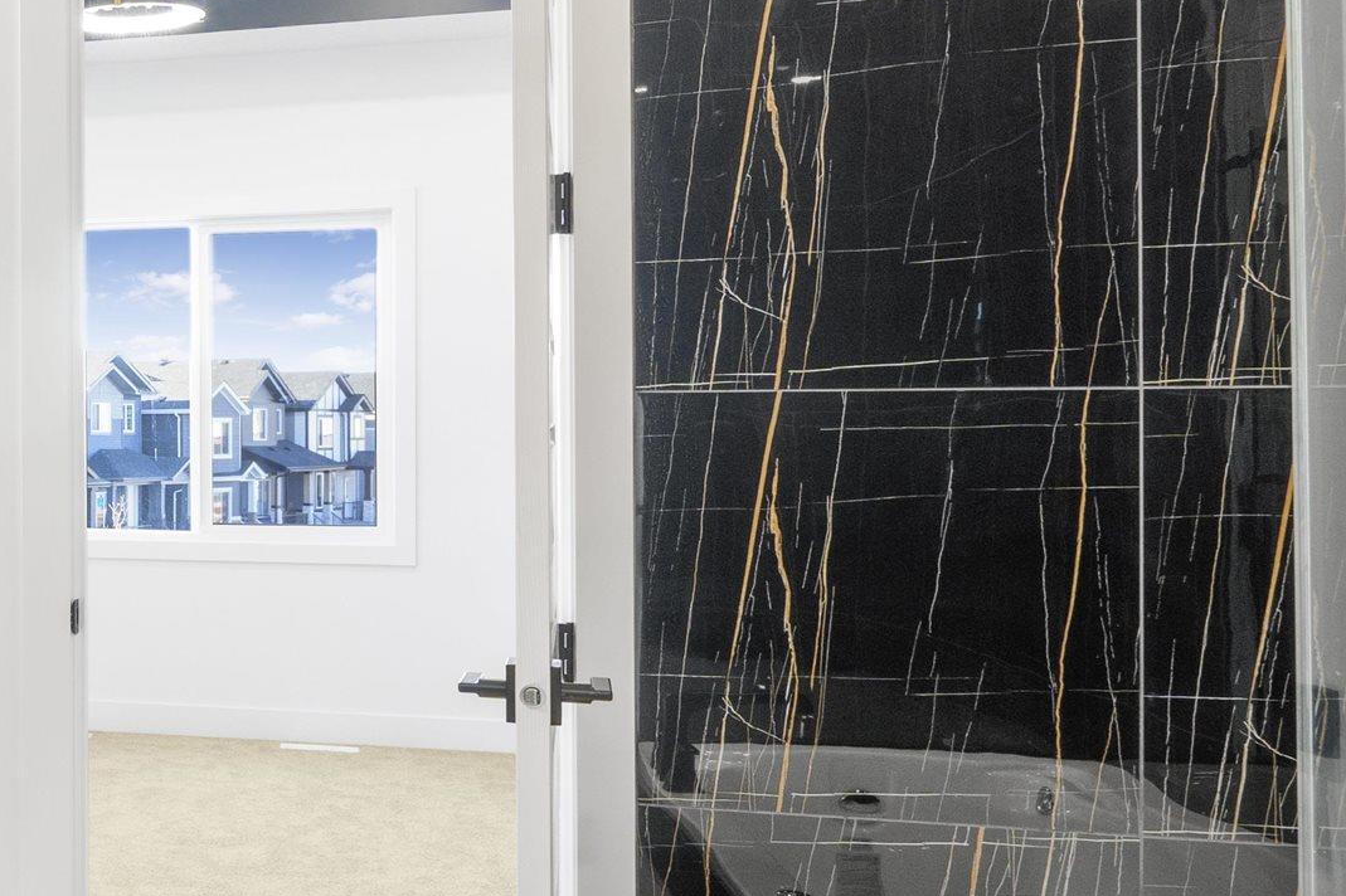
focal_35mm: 47
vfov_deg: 28.4
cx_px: -345
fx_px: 1773
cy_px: 435
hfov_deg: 32.6
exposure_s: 1/1.43
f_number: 9.5
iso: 200
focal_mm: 11
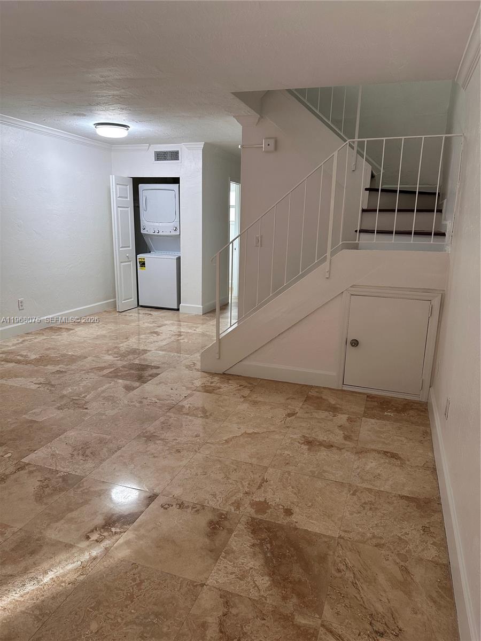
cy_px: 320
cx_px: 240
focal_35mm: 24
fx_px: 445
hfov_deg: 56.8
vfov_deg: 71.6
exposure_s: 1/60
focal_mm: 6.86
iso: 125
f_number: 1.78
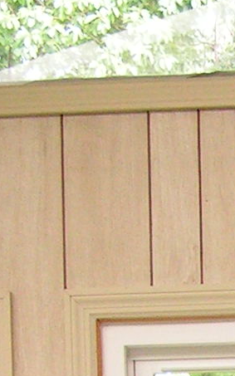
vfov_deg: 9.8
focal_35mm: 202
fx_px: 2071
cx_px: 593
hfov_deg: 6.2
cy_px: 676
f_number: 2.8
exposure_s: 1/40
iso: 125
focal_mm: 6.3
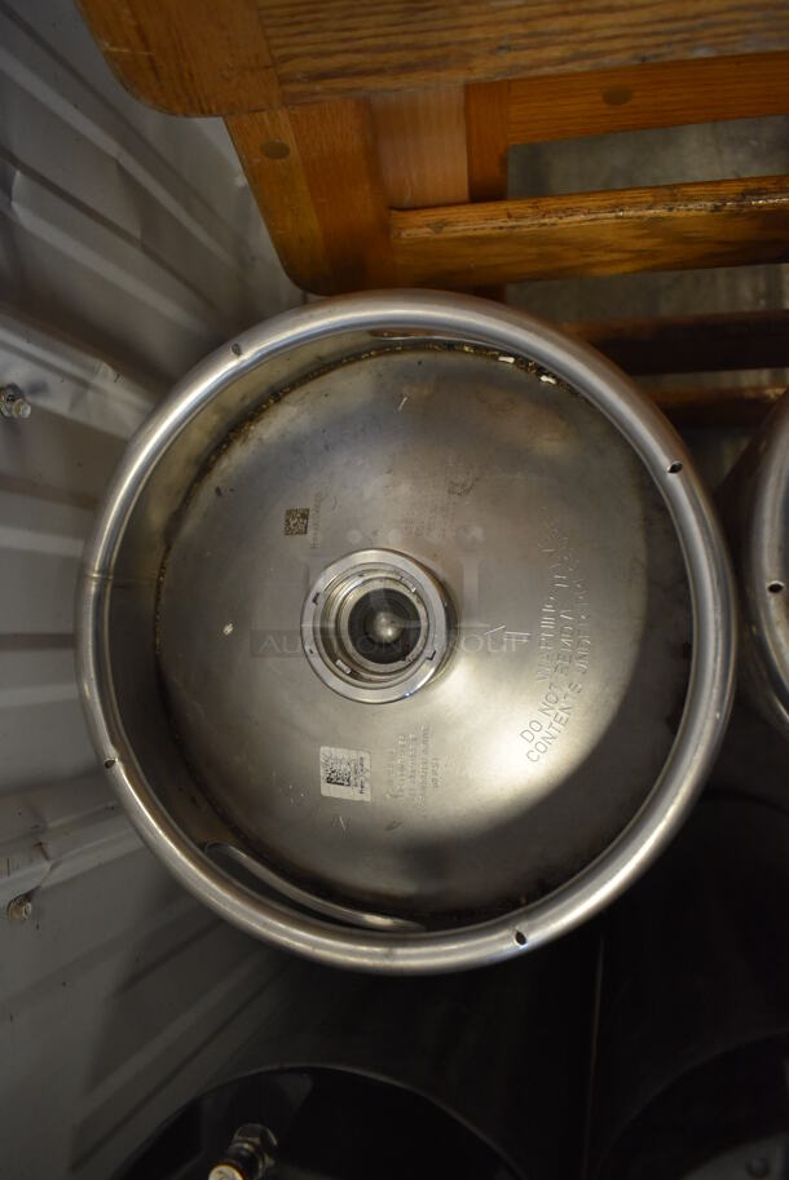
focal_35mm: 27
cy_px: 590
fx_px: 886
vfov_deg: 67.3
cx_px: 394
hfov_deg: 48.0
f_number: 3.5
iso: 2000
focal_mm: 18
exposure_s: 1/125
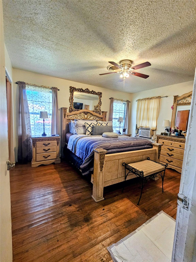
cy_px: 131
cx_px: 98
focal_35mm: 13
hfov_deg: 89.9
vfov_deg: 106.2
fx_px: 98
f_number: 2.2
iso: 320
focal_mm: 2.2
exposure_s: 1/40
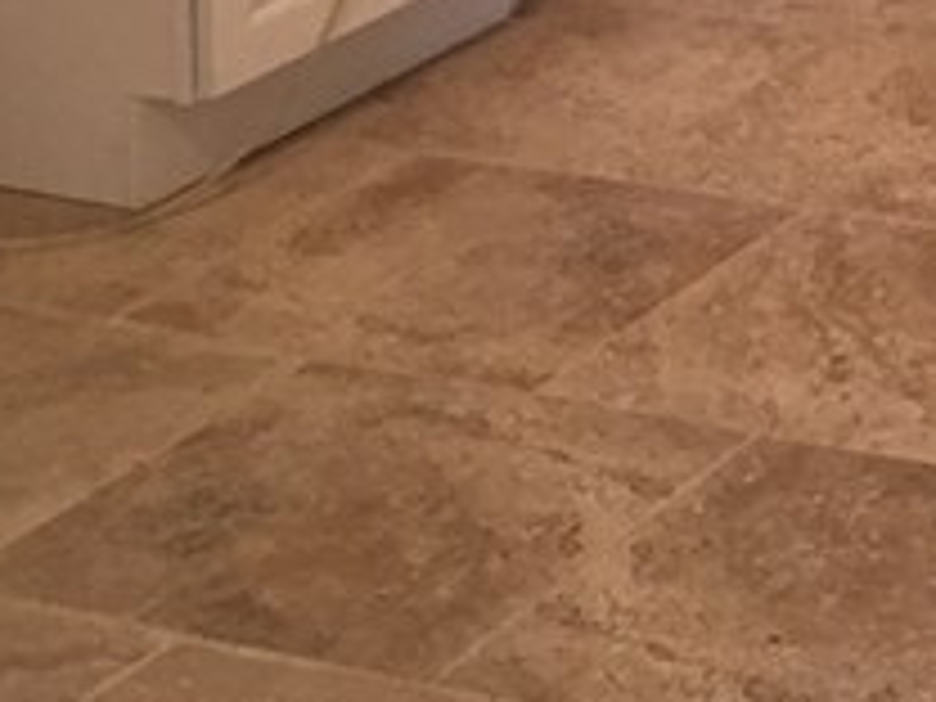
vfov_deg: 9.5
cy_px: -850
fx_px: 3867
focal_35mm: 143
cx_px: 1426
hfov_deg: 13.0
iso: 32
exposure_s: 1/15
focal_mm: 4.15
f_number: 2.2
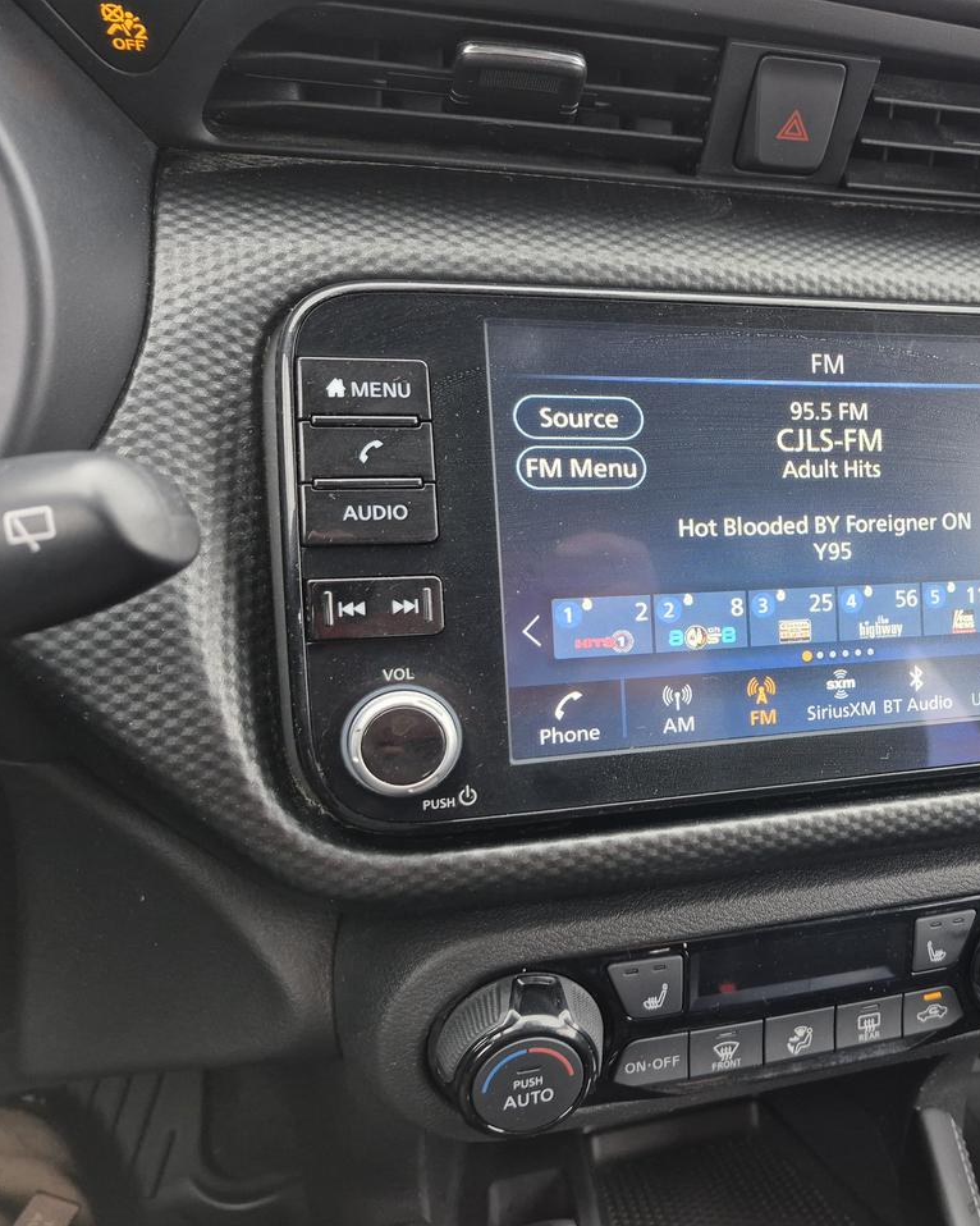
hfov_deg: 45.8
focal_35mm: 30
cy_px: 613
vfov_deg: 58.8
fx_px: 1088
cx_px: 793
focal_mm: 5.4
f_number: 1.8
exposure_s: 1/120
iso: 125
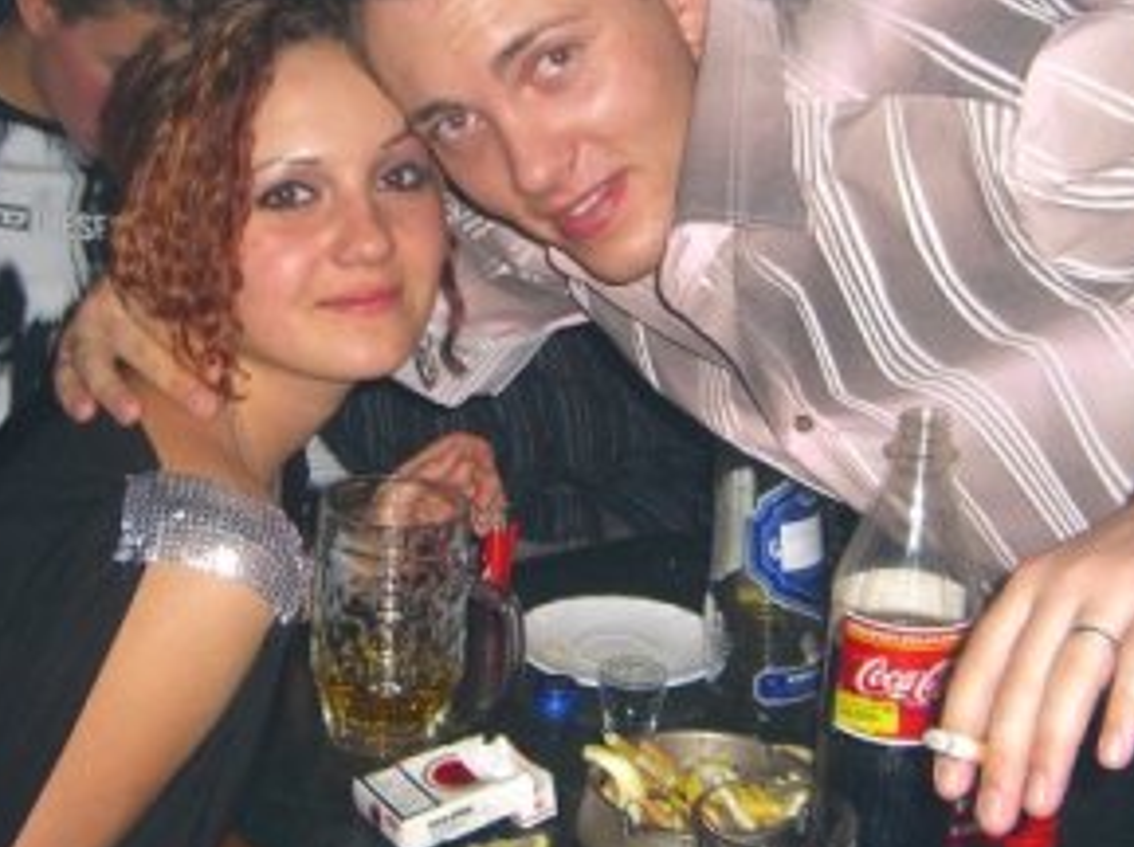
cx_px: 487
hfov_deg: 24.7
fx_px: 2585
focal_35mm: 79
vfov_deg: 18.6
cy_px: 310
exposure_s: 1/60
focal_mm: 7.9
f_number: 2.8
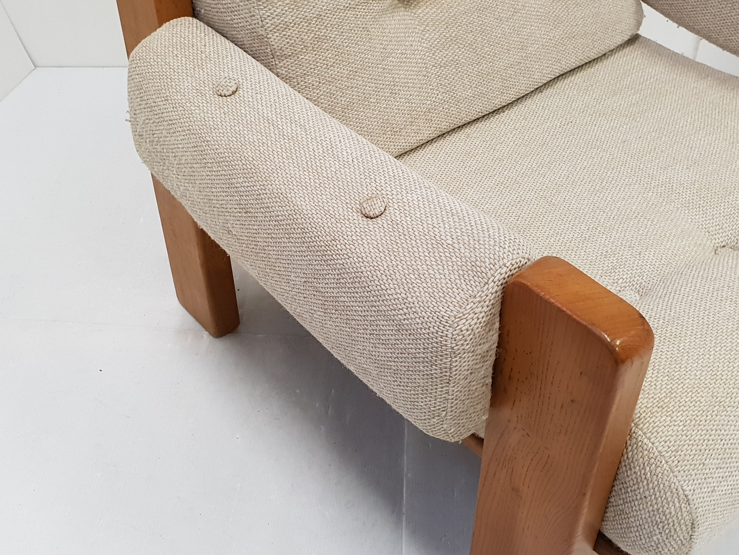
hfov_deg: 67.3
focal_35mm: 26
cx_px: 370
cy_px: 278
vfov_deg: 53.1
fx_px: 555
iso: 400
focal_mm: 4.3
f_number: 2.4
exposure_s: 1/50
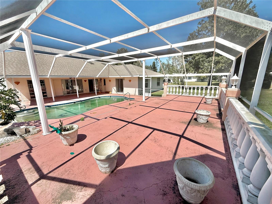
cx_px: 136
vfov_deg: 85.7
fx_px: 110
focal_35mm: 14
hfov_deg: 102.1
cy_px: 102
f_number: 2.2
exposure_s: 1/2611
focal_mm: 2.22
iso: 50
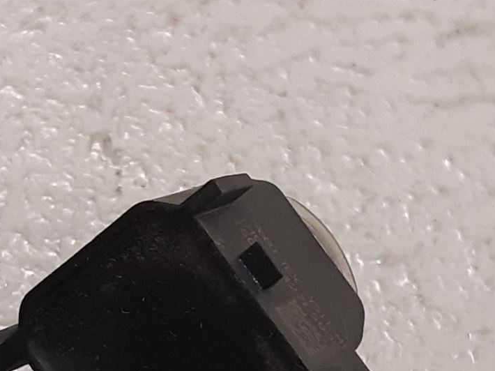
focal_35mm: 75
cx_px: 197
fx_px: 1072
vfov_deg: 19.3
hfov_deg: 25.9
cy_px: 330
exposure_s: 1/50
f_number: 1.7
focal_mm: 3.93
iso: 160
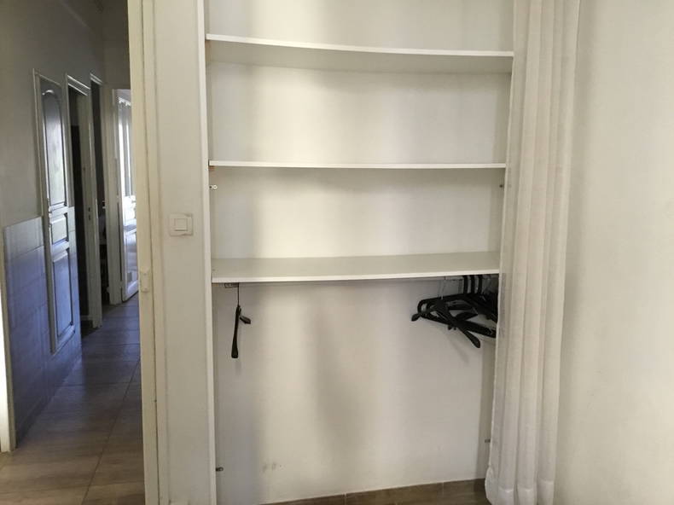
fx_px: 603
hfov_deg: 58.4
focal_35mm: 31
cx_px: 337
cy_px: 252
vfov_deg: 45.4
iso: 200
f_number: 2.4
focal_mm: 3.3
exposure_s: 1/33
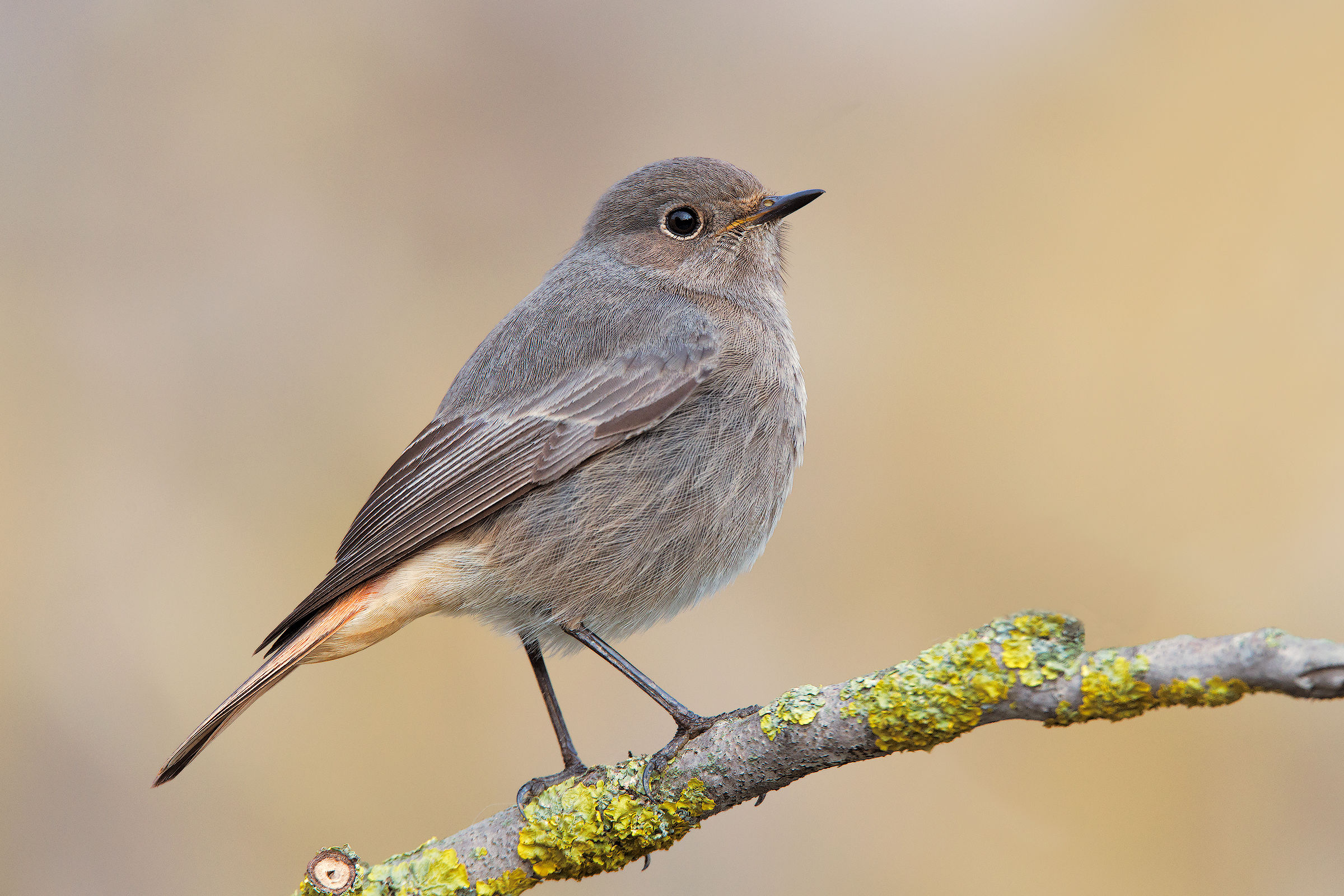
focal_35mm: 600
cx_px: 672
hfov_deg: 3.4
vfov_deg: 2.3
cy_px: 448
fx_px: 22398
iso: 900
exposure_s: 1/320
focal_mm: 600
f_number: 9
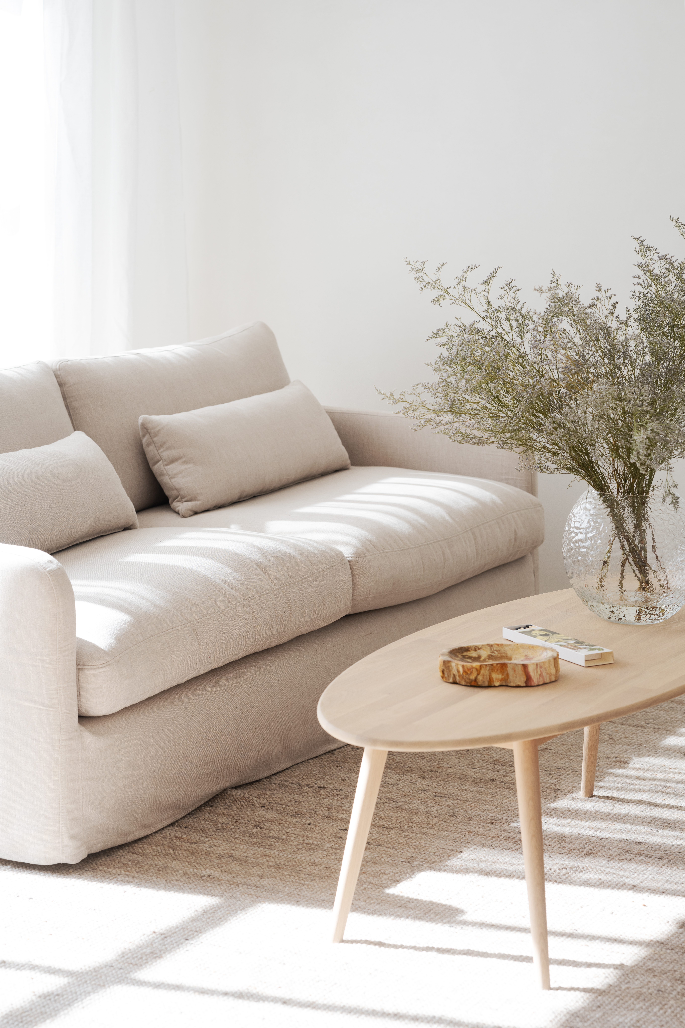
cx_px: 342
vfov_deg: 23.9
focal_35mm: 85
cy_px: 514
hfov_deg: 16.1
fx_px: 2426
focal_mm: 85
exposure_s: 1/125
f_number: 5
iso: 125
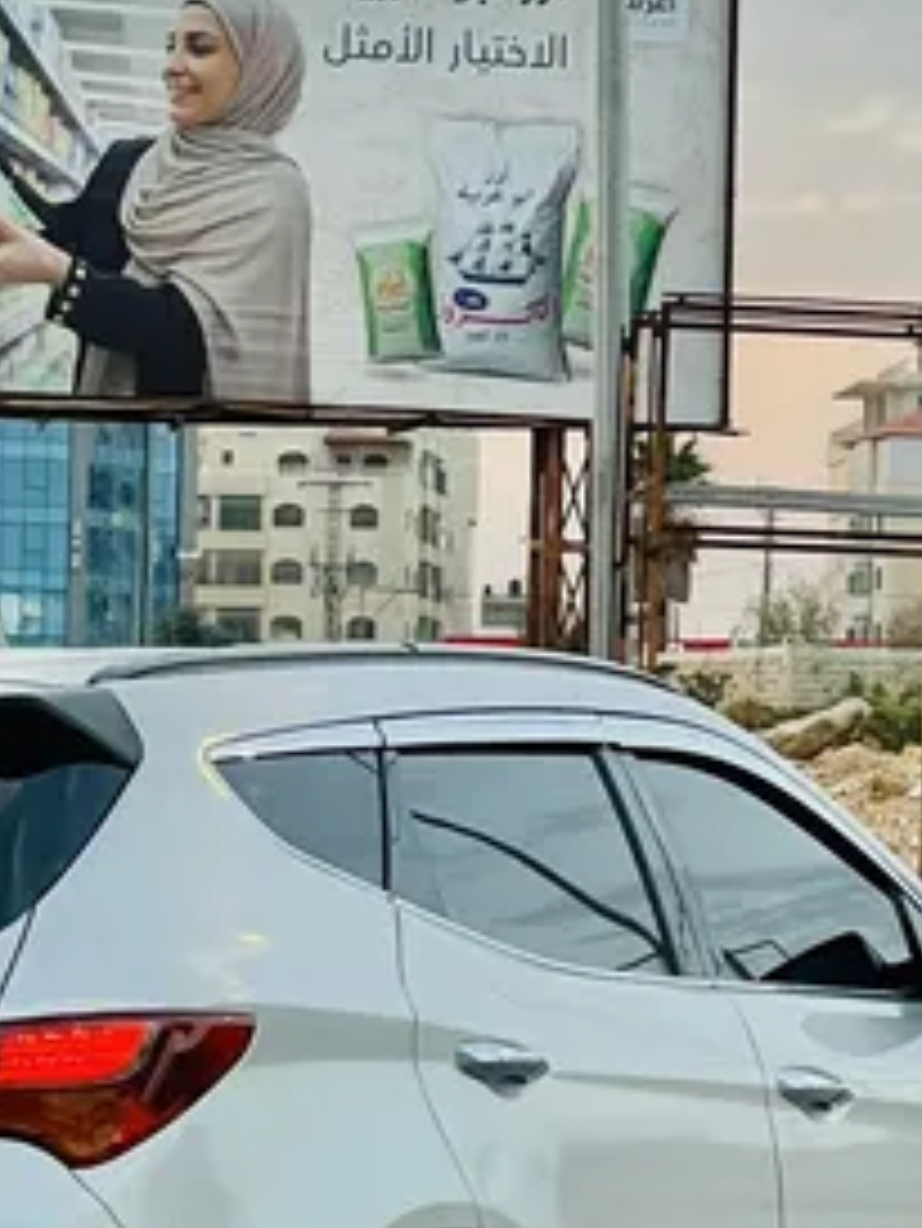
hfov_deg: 7.3
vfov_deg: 9.7
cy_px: 711
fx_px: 7204
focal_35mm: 203
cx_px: 121
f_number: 2.8
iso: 200
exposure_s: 1/99
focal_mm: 9
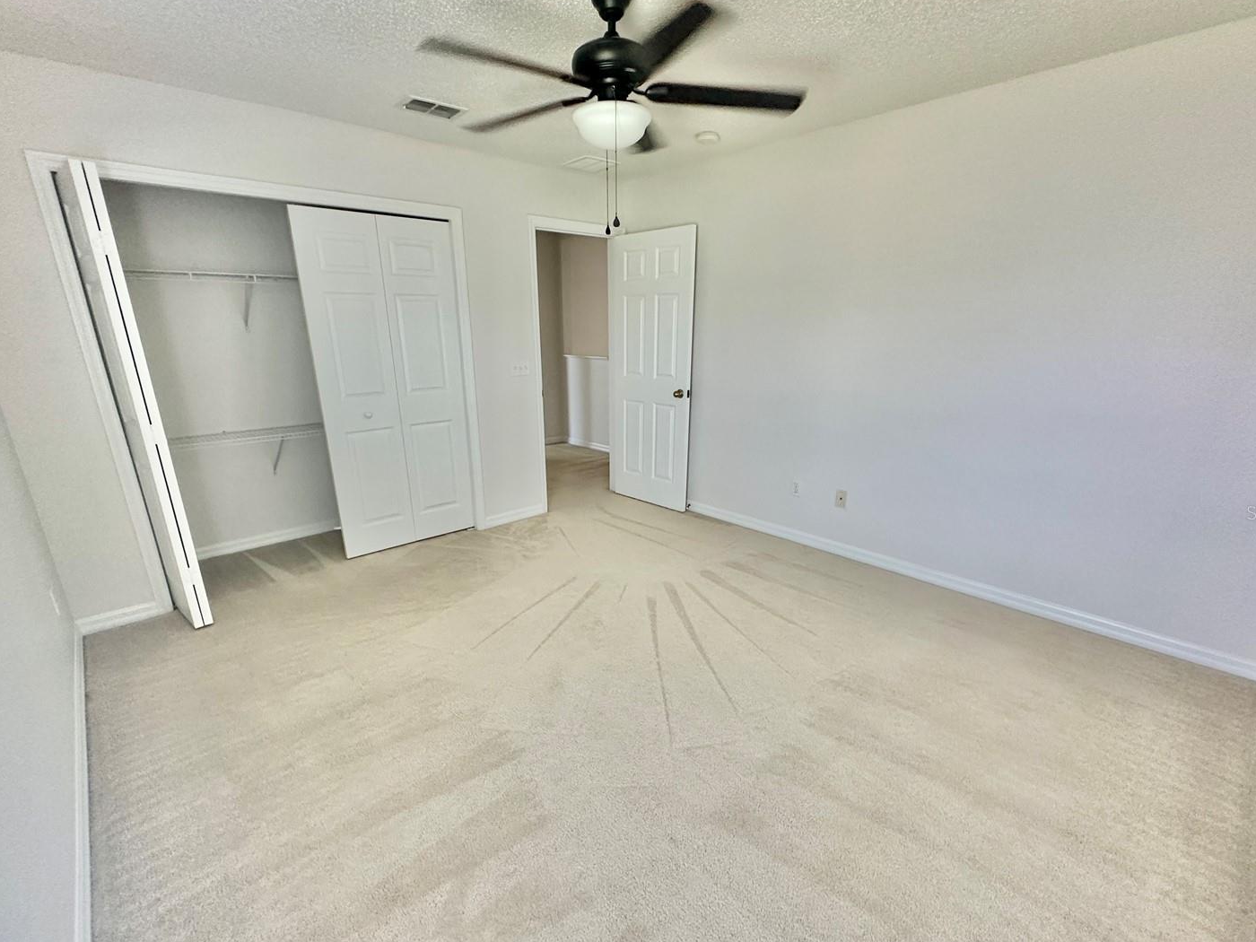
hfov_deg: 94.5
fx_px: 581
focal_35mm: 16
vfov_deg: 77.9
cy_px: 512
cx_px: 614
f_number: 2.2
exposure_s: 1/67
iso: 320
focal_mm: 2.22
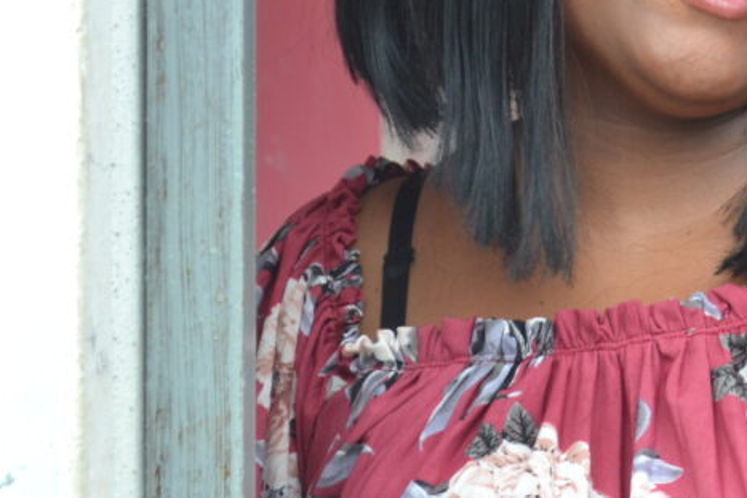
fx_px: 3511
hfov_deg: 11.9
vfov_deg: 8.1
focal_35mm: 169
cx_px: 835
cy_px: 67
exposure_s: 1/100
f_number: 5.3
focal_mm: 45
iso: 400
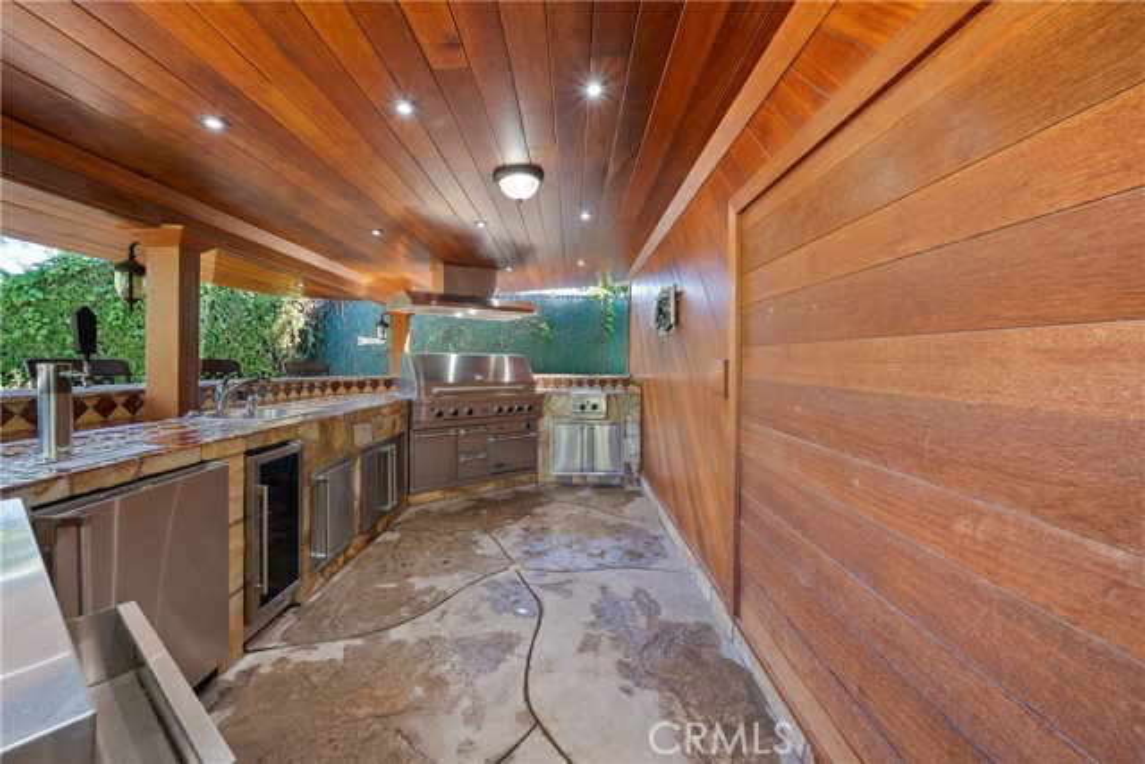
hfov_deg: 108.3
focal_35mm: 13
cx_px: 572
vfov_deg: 85.5
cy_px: 382
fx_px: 414
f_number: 9
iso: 100
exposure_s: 1/1.67
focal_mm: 13
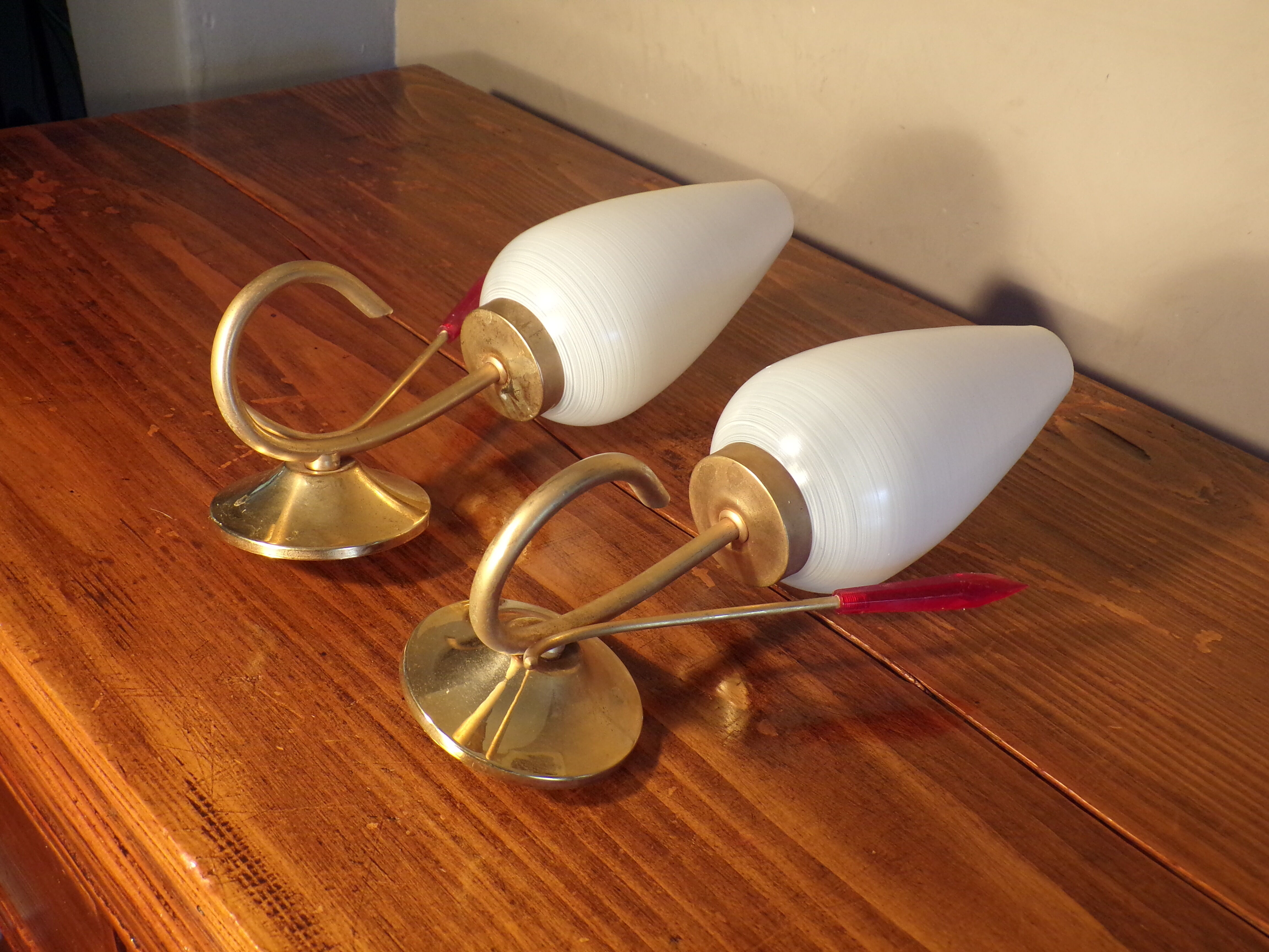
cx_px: 634
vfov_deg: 44.2
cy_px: 476
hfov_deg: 56.8
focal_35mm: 32
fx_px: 1173
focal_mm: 5.8
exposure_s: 1/25
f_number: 3.2
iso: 200
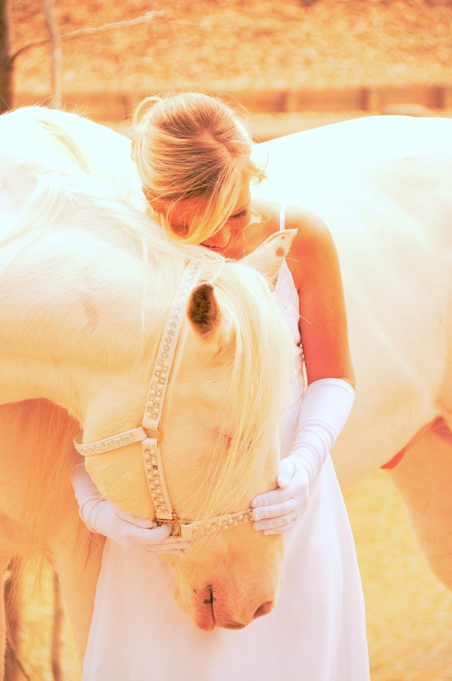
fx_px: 3172
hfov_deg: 8.2
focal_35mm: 168
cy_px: 340
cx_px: 226
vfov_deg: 12.2
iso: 400
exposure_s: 1/400
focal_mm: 112
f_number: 5.3
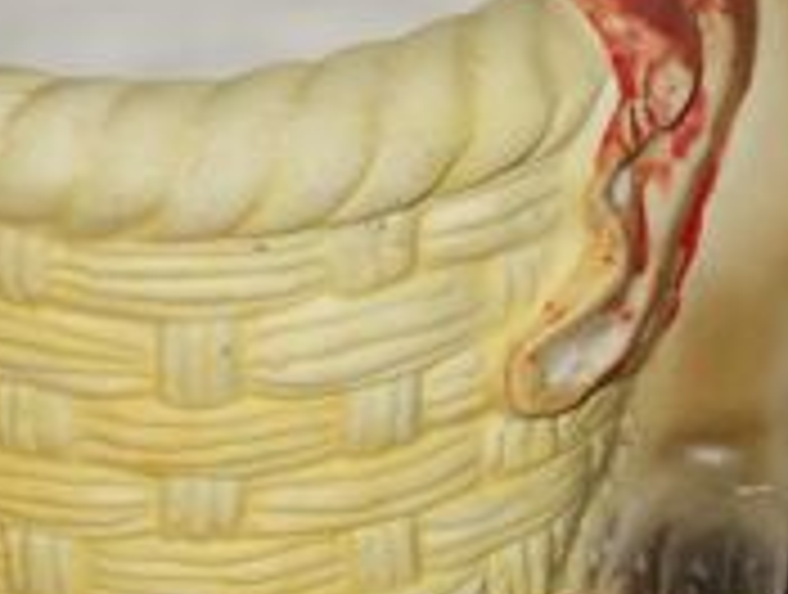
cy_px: -40
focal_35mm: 208
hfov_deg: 9.5
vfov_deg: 7.1
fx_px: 4745
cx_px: 576
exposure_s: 1/60
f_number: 5.8
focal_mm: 13.5
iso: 200
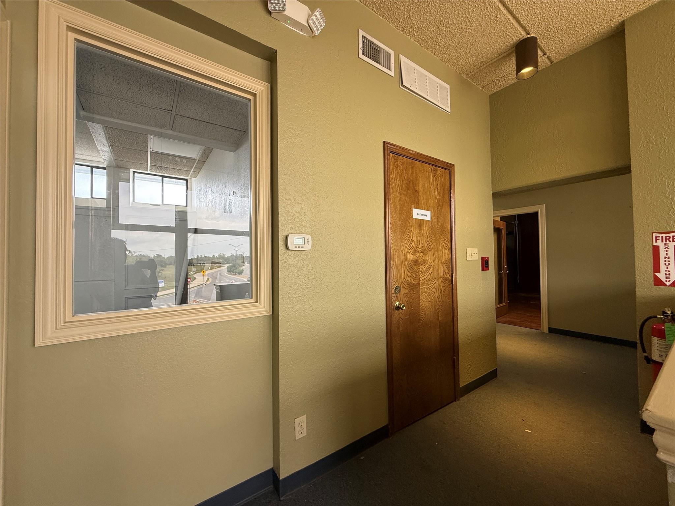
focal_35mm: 14
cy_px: 253
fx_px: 273
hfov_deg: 102.1
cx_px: 338
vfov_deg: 85.7
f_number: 2.2
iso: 160
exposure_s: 1/99
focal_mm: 2.22
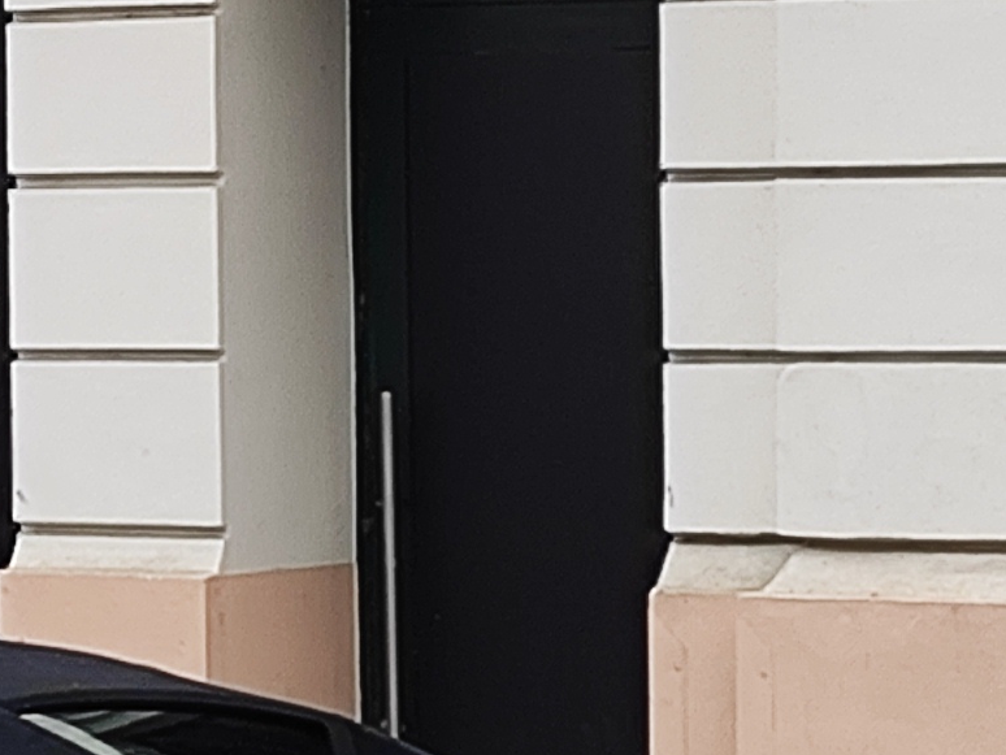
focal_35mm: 124
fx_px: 3605
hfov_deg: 15.3
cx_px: -205
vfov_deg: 11.9
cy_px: 56
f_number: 1.89
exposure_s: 1/100
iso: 63
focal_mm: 5.89
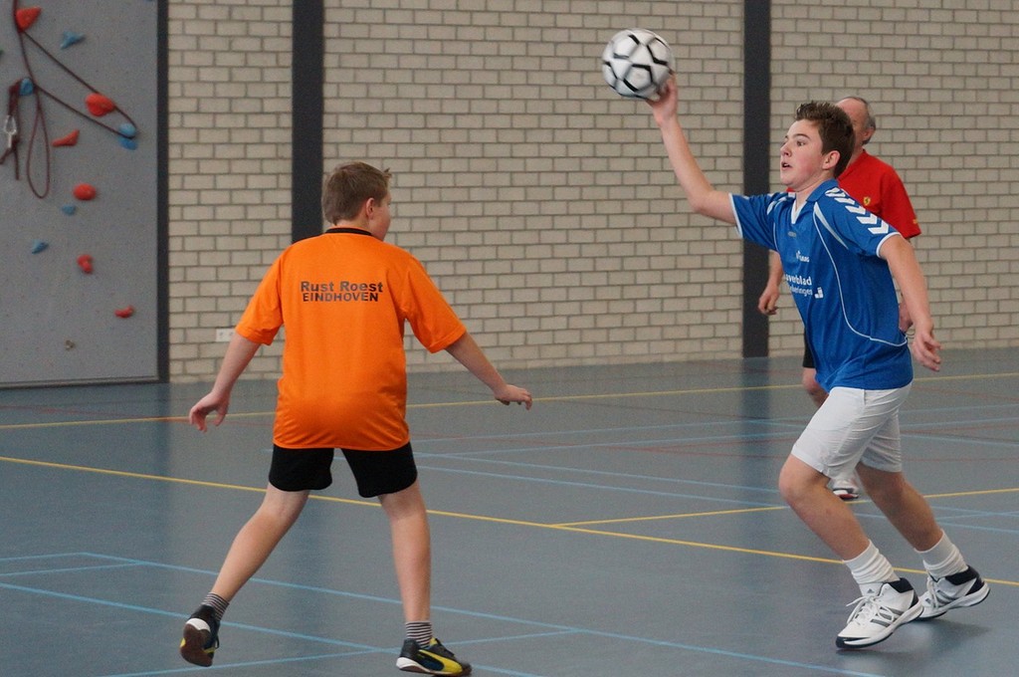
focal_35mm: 75
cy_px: 338
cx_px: 510
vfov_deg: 18.1
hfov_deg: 27.0
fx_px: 2120
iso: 1000
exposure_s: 1/250
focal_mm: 50
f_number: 4
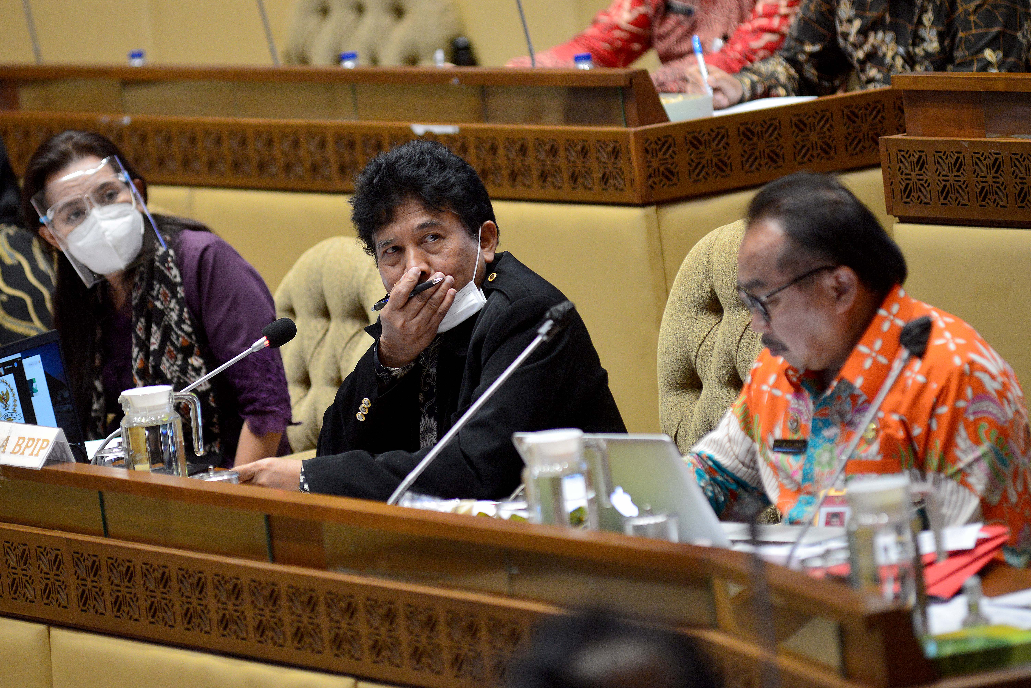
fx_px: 5730
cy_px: 344
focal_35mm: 200
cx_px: 516
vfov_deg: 6.9
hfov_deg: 10.3
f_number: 3.5
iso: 2500
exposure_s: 1/125
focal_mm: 200
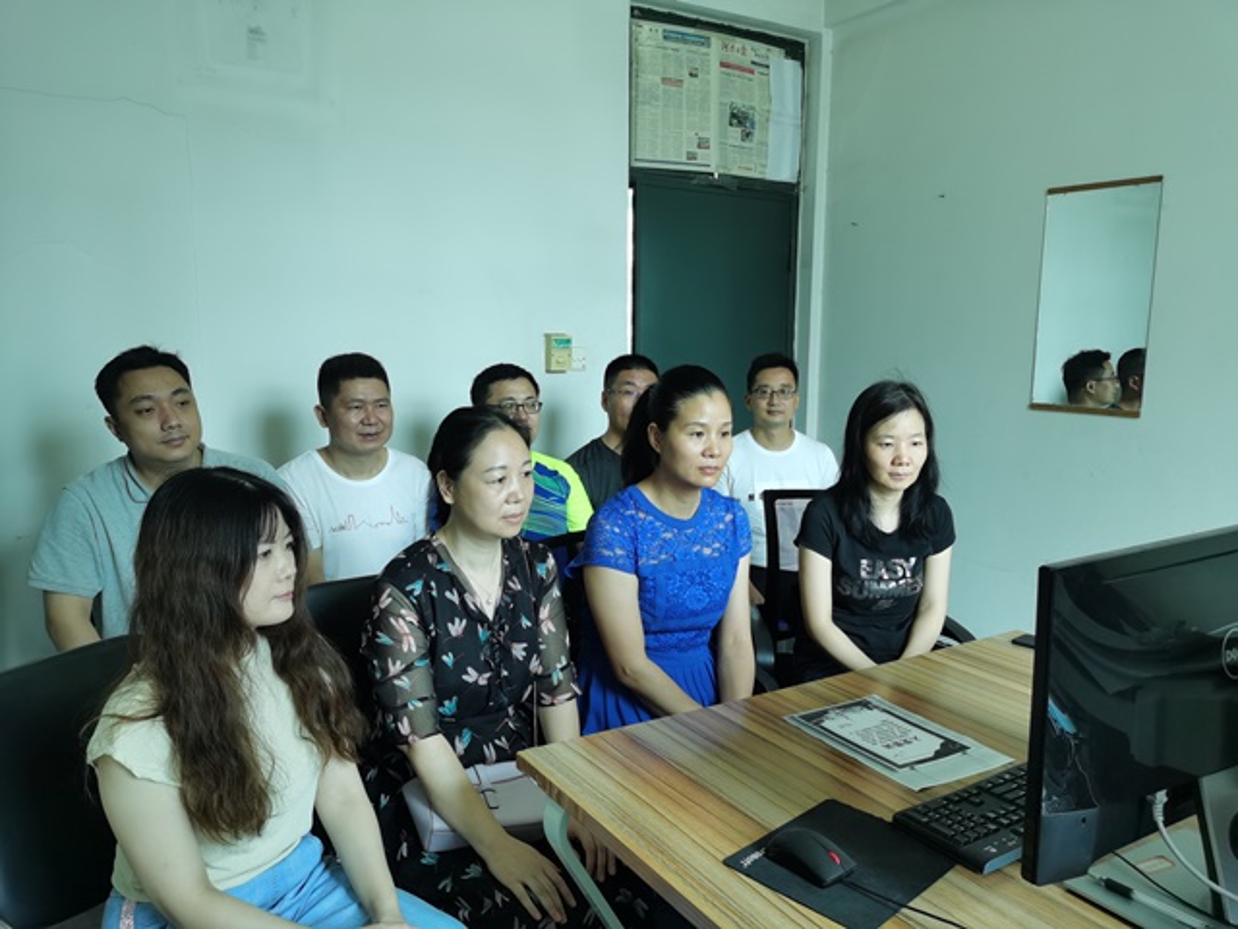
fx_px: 966
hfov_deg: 65.3
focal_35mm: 27
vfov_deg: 51.4
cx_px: 619
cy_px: 464
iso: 125
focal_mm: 5.58
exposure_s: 1/100
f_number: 1.8
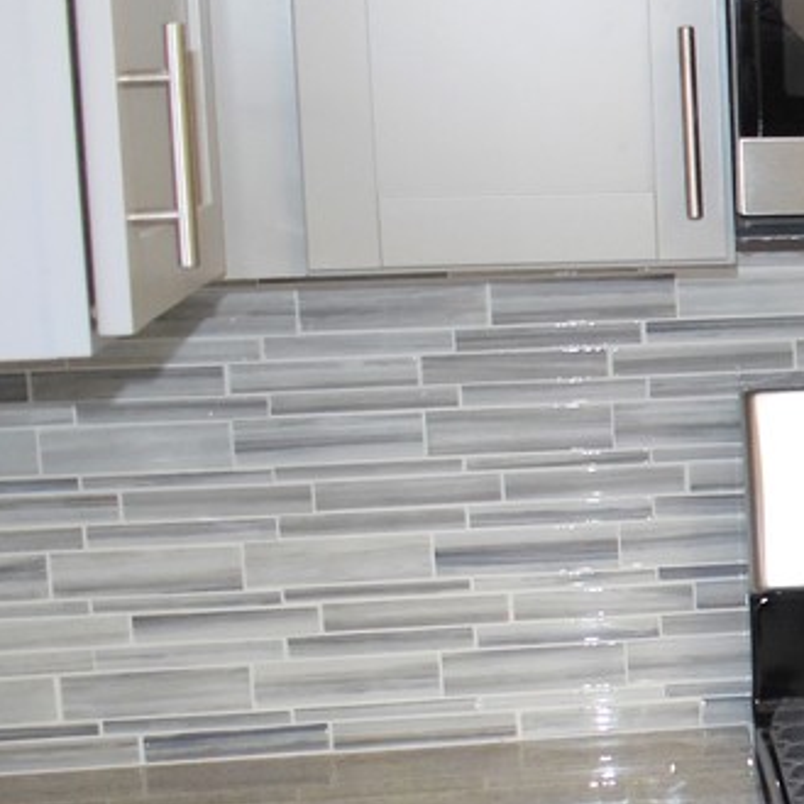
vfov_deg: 15.4
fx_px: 2969
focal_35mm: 113
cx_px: 1425
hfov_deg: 13.8
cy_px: 601
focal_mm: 18
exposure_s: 1/200
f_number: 3.5
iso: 800
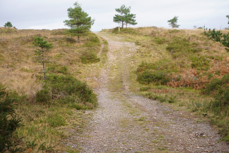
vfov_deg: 18.2
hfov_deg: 27.0
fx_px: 477
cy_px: 76
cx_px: 114
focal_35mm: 75
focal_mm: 50
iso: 100
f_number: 5.6
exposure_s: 1/80
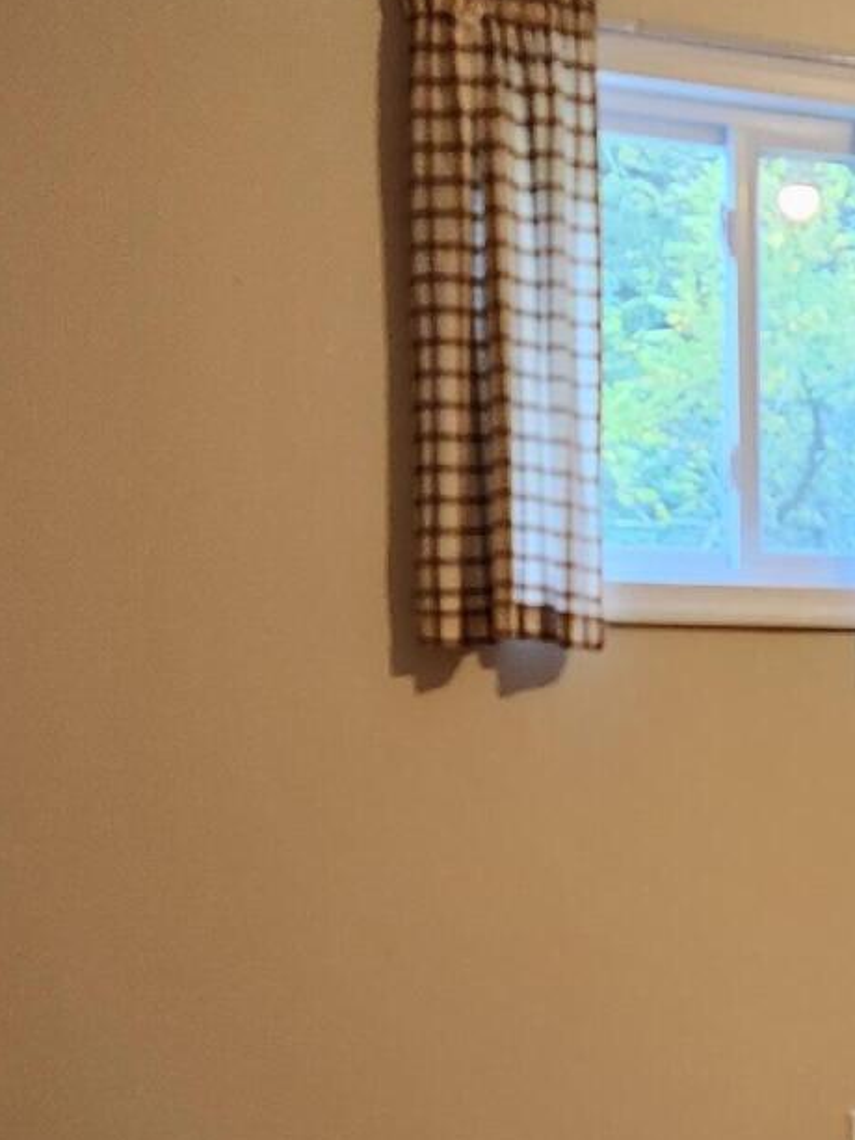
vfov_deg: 25.3
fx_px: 2469
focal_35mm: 75
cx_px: 1091
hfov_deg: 18.4
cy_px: 1001
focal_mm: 5.4
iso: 250
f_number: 1.8
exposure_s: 1/120
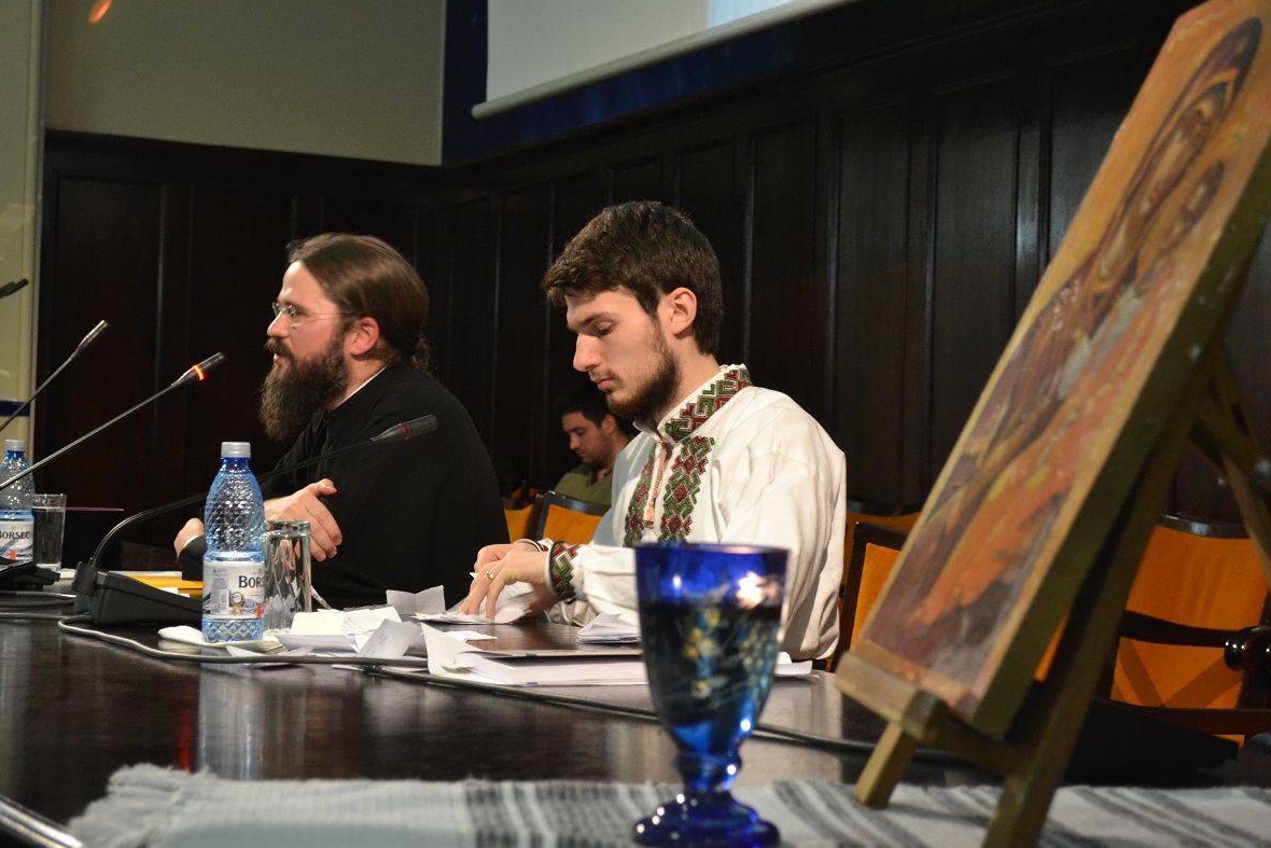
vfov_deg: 22.3
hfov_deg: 32.9
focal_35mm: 61
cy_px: 421
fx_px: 2154
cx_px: 636
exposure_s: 1/15
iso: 1800
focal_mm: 40
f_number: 5.3
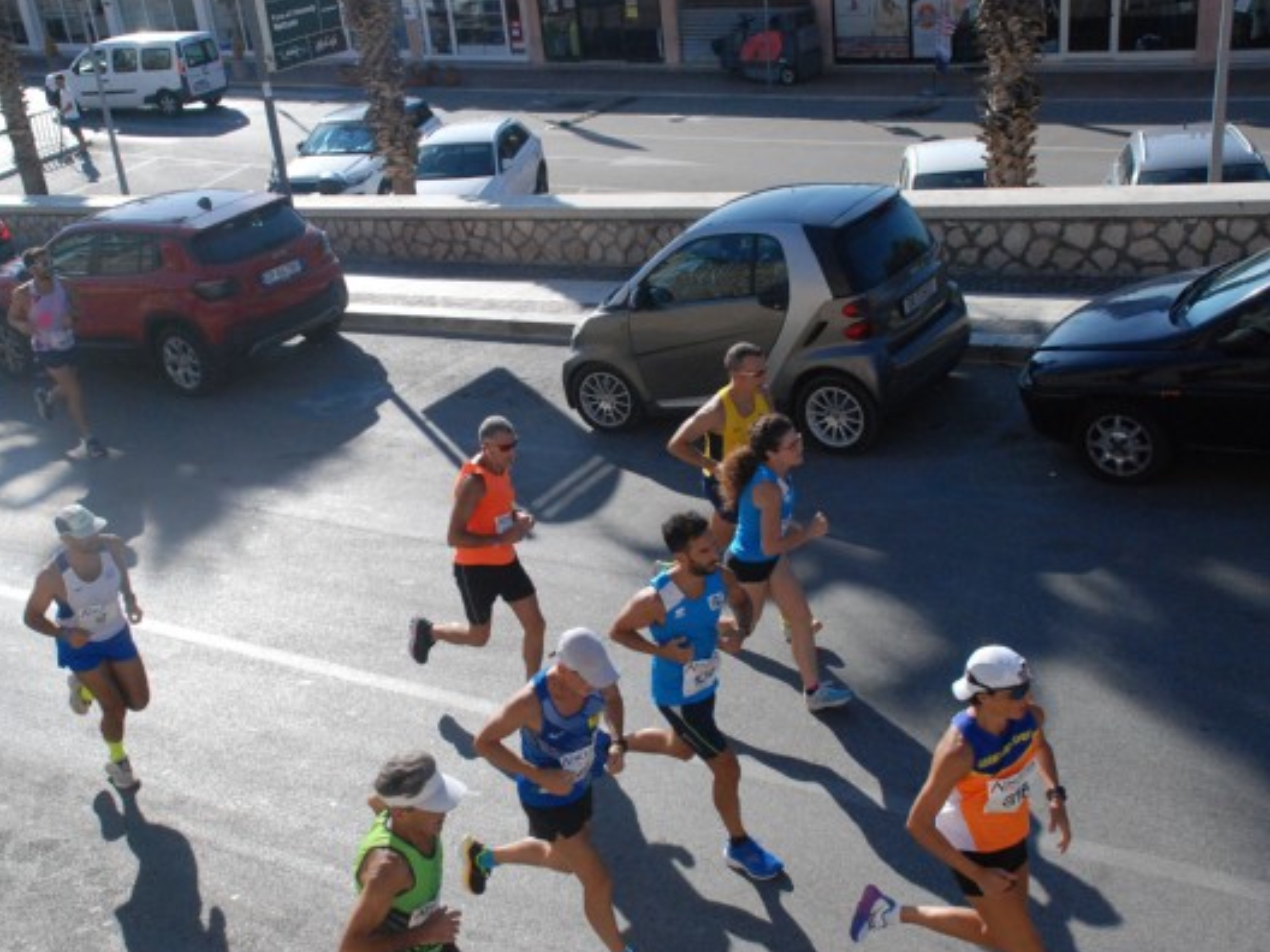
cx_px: 551
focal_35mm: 46
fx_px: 1688
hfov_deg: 41.2
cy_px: 482
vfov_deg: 31.5
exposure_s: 1/2000
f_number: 7.1
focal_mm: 28
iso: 1000
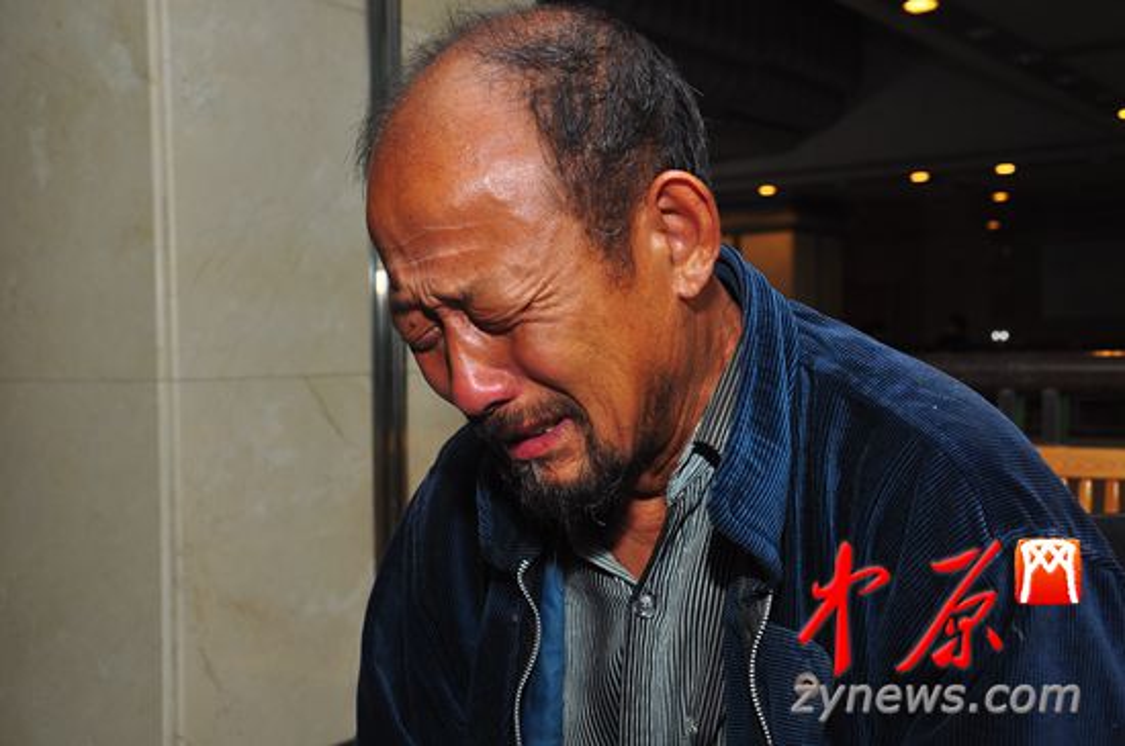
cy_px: 373
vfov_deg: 29.8
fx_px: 1404
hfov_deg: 43.7
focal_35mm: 45
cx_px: 562
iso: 400
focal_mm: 30
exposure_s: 1/60
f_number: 6.3
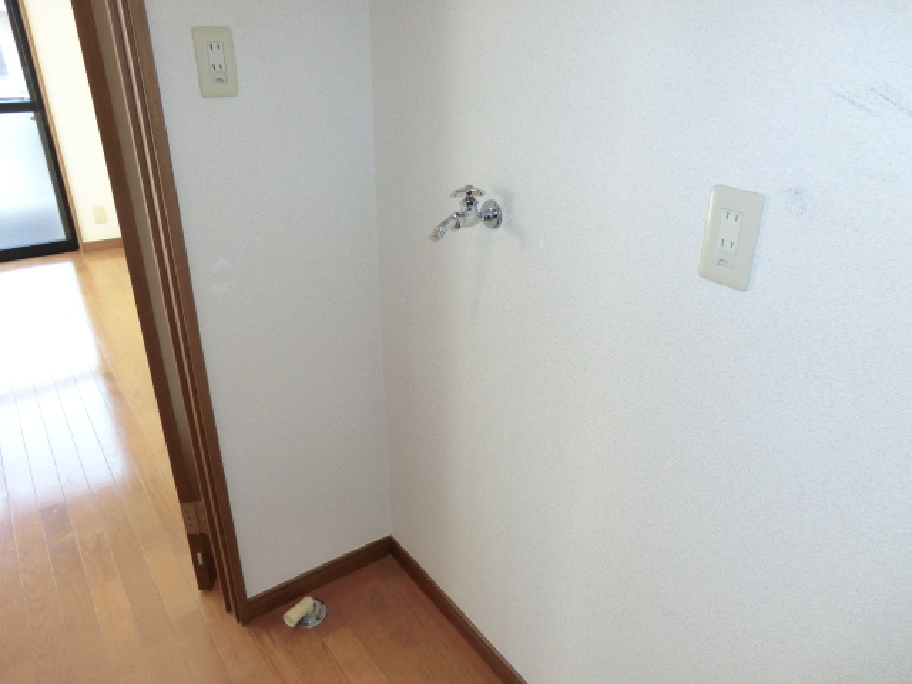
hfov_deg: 71.6
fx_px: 632
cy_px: 342
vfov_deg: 56.8
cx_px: 456
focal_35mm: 24
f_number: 3.2
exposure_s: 1/60
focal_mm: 4.3
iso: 200
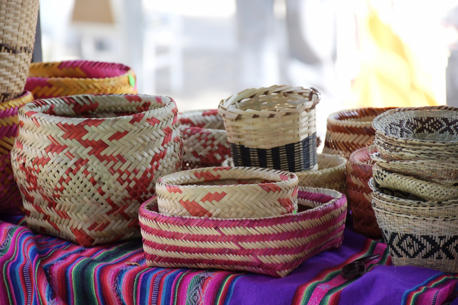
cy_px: 152
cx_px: 229
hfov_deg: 9.8
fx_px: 2671
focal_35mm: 210
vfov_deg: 6.5
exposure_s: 1/160
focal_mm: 140
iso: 640
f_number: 5.6
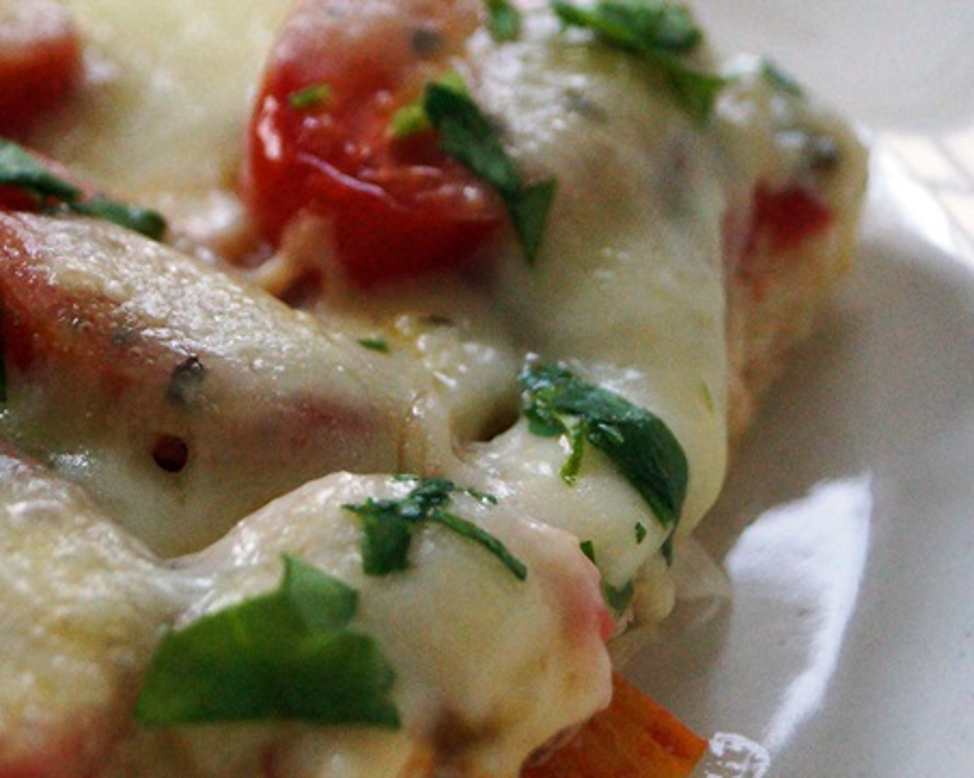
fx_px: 3141
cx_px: 323
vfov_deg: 14.1
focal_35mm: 109
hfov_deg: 17.6
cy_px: 304
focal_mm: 35
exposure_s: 1/160
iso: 2500
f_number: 5
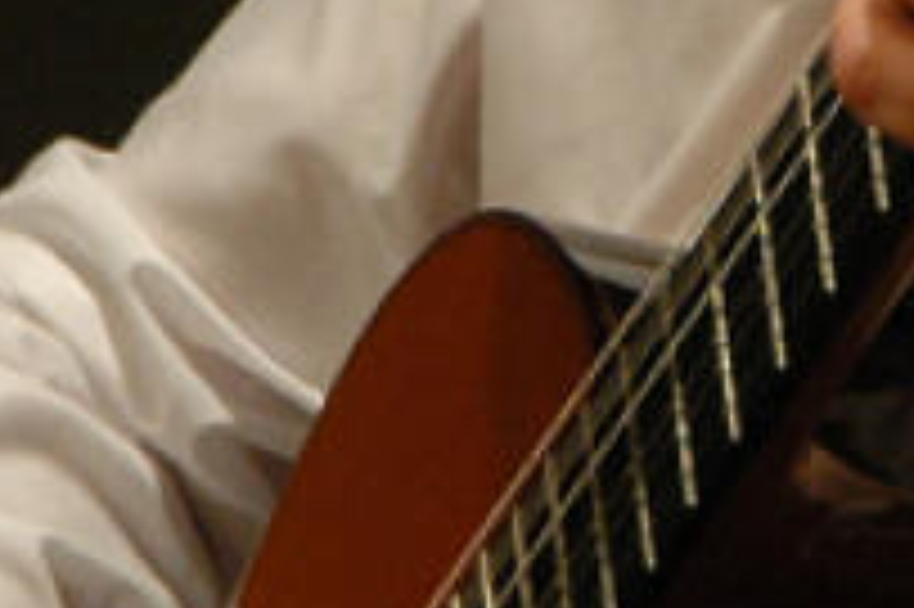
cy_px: 194
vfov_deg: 1.6
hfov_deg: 2.4
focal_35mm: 844
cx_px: 810
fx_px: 21409
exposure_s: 1/50
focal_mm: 95
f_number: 5.6
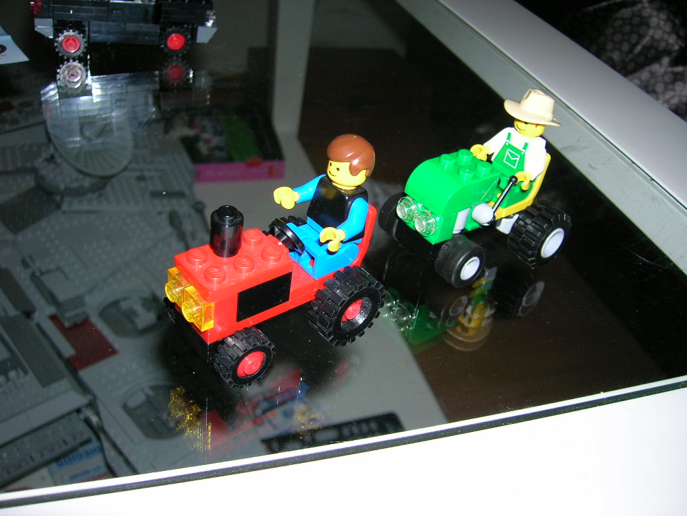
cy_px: 258
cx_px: 344
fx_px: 695
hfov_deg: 52.6
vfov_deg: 40.7
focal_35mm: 35
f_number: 2.9
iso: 50
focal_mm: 5.8
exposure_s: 1/60.1
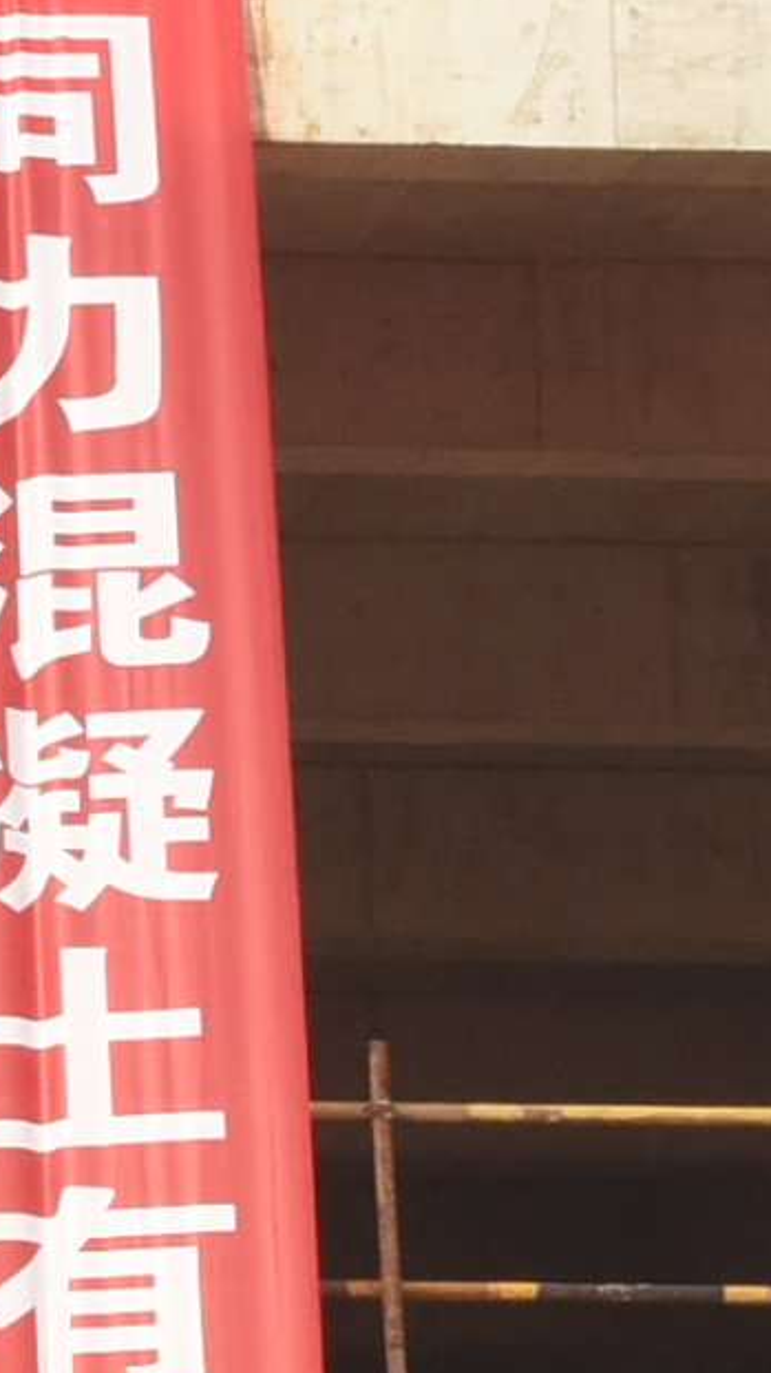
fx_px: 14220
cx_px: -2490
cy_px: 2777
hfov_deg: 3.0
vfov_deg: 5.4
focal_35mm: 391
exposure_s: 1/500
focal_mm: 42
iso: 800
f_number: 11
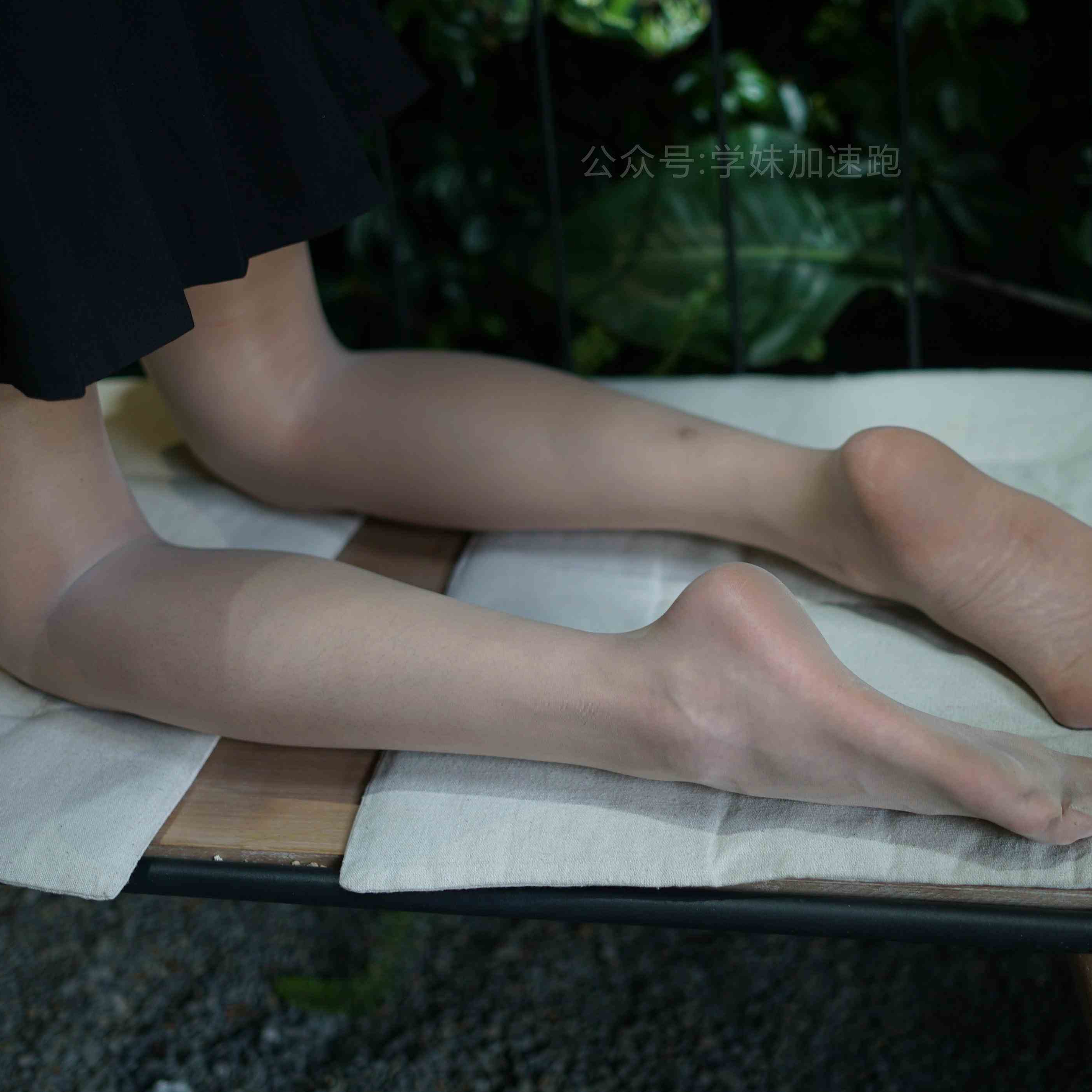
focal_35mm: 64
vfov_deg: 26.9
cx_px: 652
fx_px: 2284
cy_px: 548
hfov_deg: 26.8
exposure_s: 1/160
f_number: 1.8
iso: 200
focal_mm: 50
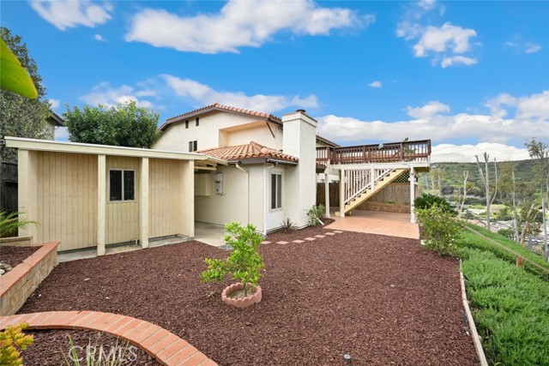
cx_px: 274
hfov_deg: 104.2
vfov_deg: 81.2
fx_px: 214
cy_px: 183
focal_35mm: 14
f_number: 8
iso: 320
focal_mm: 14
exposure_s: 1/160
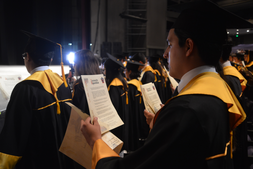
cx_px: 126
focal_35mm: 35
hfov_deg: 54.4
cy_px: 84
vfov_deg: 37.9
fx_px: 246
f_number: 4
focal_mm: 35
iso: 1600
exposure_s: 1/10
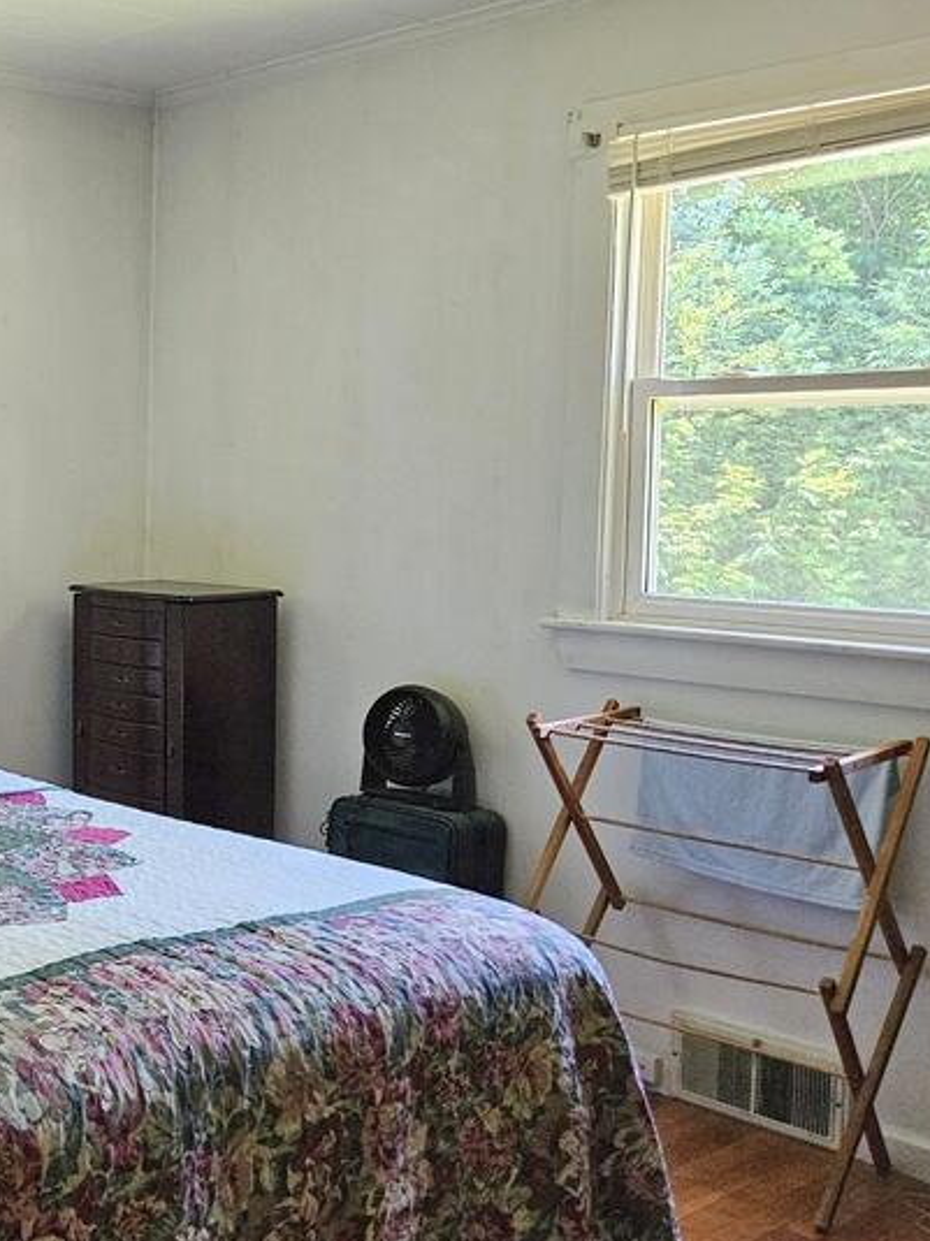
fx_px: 1577
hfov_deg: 28.9
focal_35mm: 44
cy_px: 589
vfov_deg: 42.9
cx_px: -160
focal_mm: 5.4
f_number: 1.8
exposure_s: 1/240
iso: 640
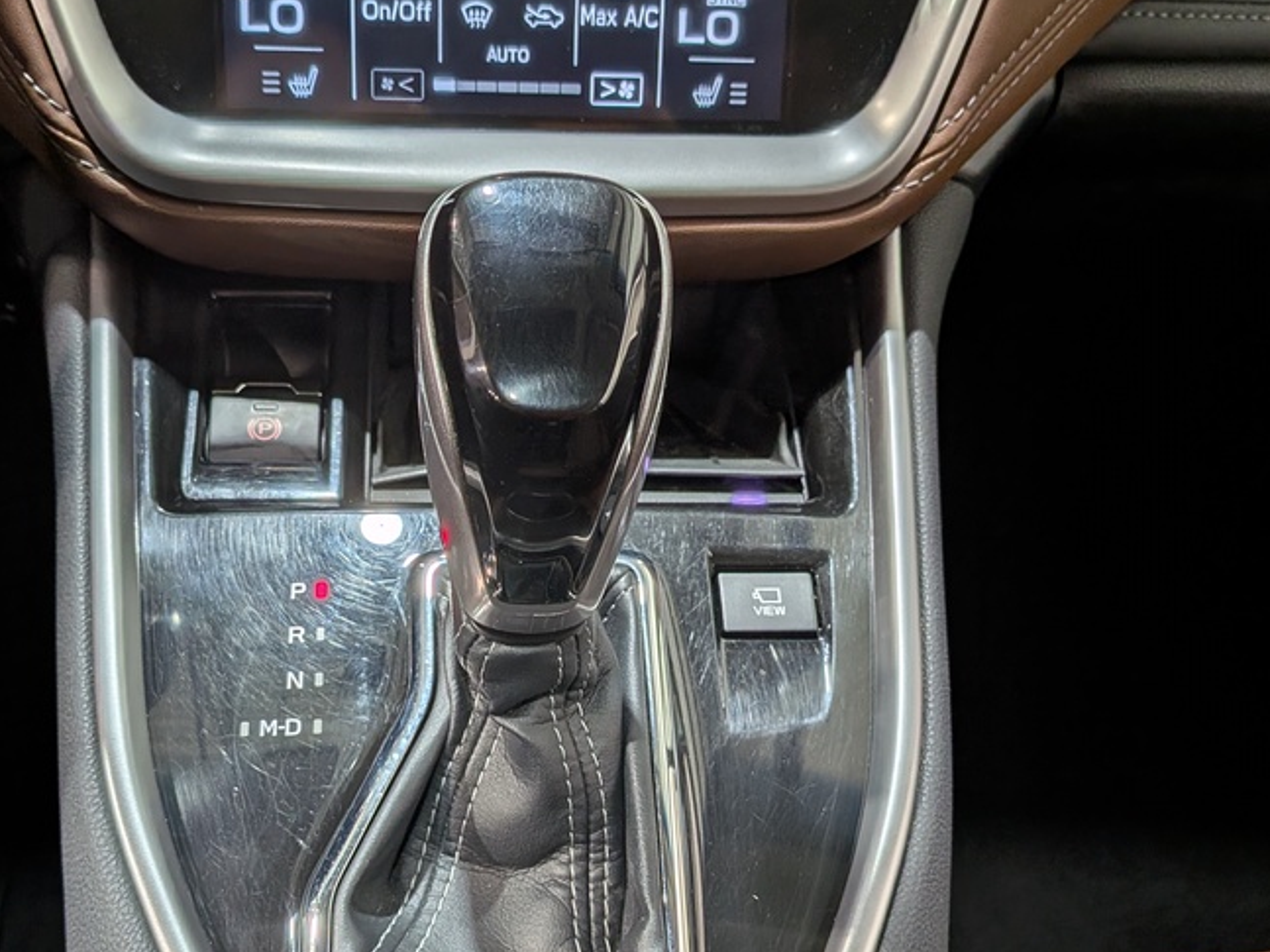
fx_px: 1394
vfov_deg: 37.4
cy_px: 622
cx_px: 499
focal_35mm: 38
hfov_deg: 48.6
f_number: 1.7
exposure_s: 1/190
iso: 38
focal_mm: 4.53
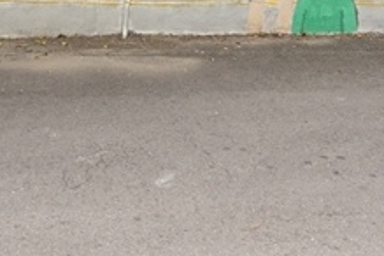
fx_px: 1195
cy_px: -146
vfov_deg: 11.6
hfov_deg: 18.0
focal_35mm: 112
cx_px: 46
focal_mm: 16
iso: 125
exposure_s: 1/160
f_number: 4
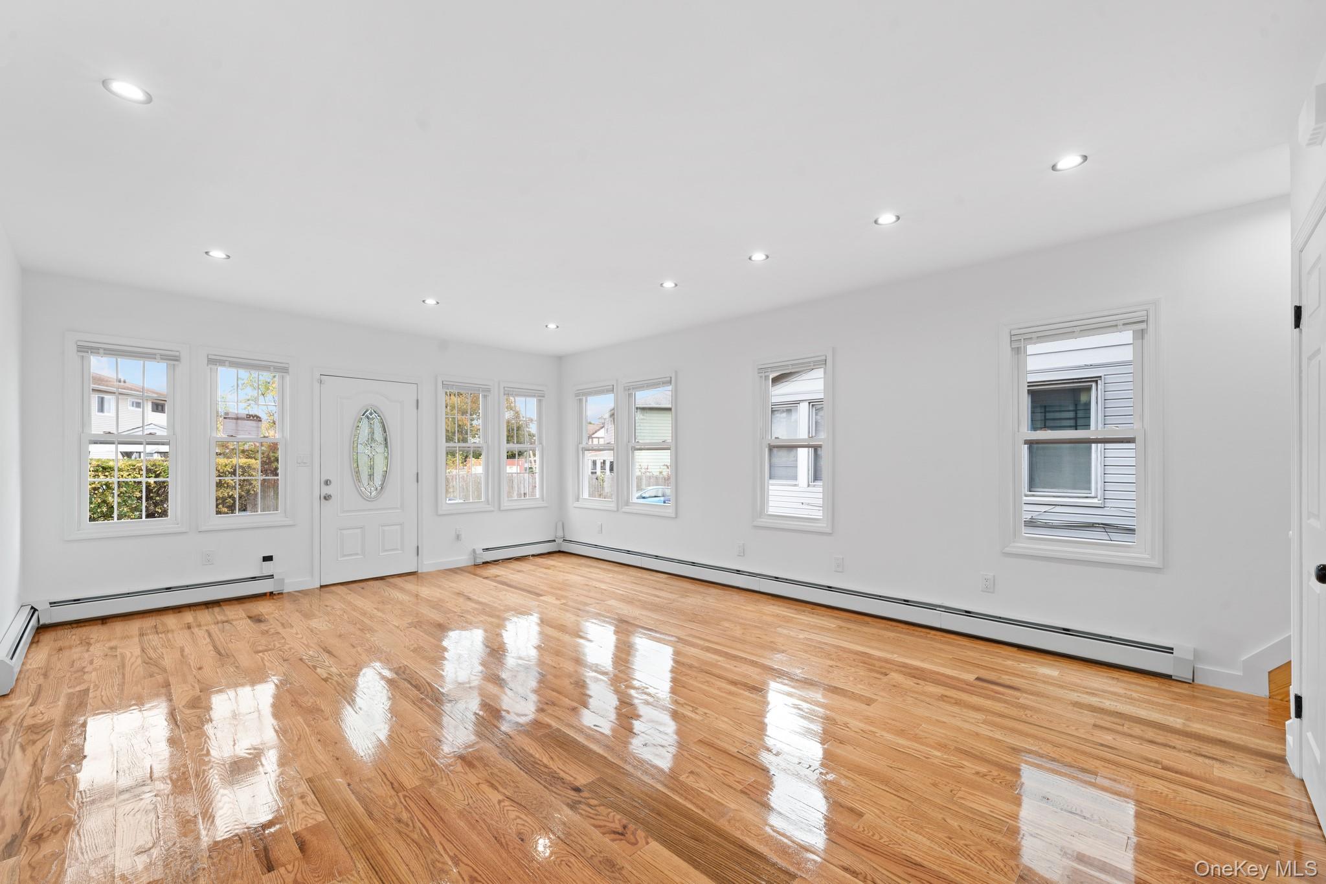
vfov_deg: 81.2
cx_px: 663
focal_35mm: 14
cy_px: 442
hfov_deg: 104.3
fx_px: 516
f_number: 10
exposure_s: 1/4
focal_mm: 14
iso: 250
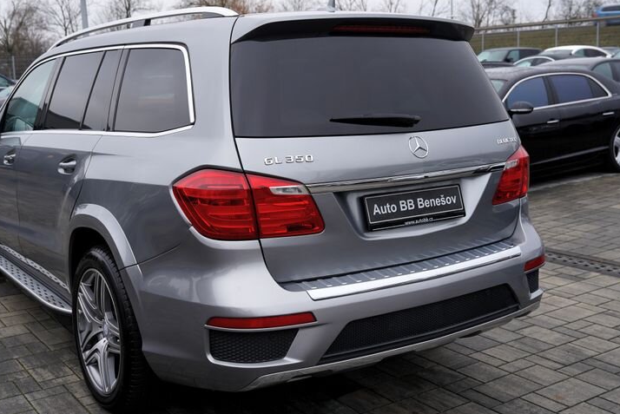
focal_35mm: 43
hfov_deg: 45.2
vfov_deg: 31.2
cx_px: 256
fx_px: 741
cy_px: 182
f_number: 4
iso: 100
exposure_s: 1/60
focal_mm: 30
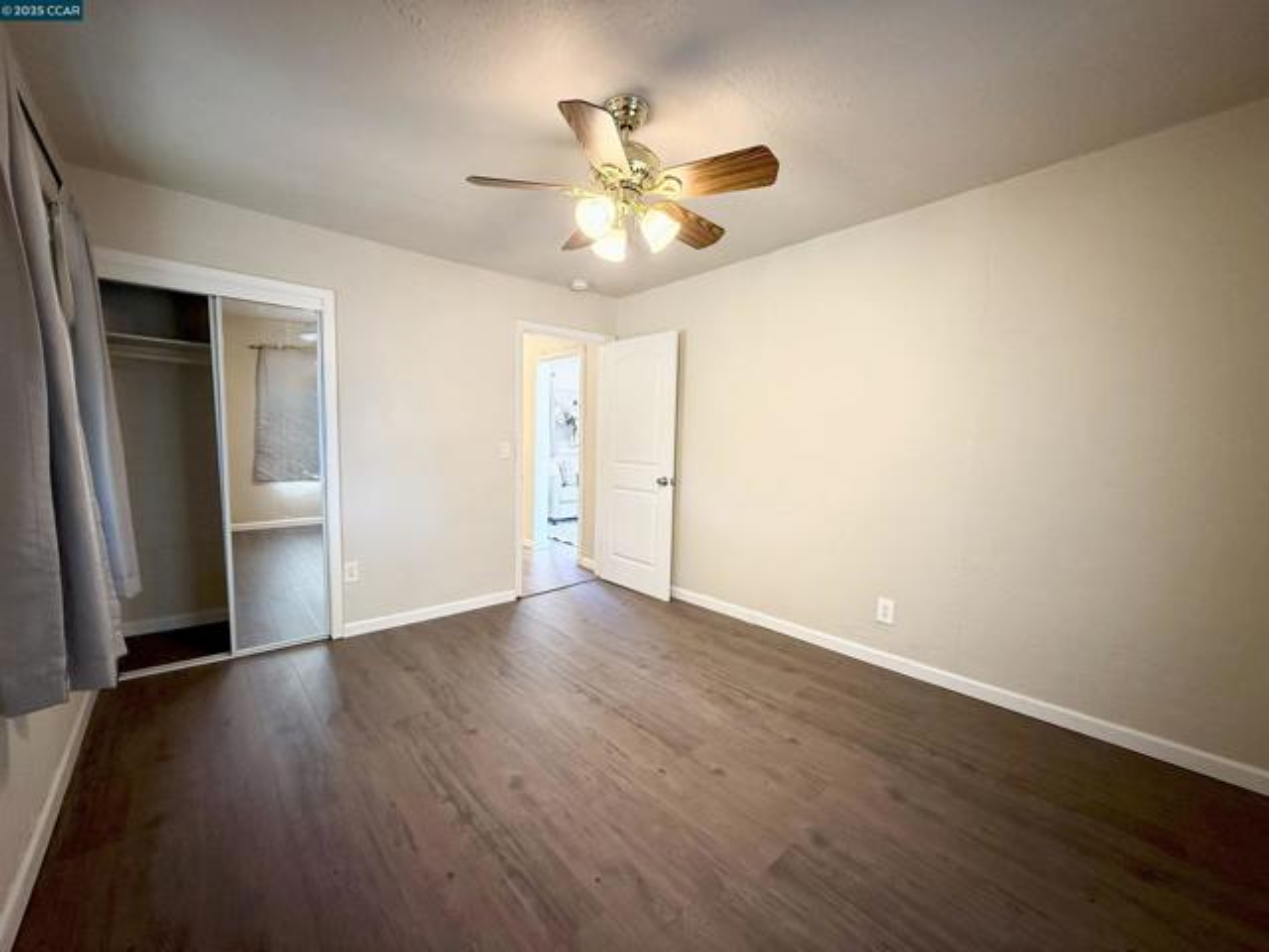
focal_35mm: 14
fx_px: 513
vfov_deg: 85.7
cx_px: 634
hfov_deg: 102.1
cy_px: 476
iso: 320
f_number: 2.2
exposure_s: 1/120
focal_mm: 2.22
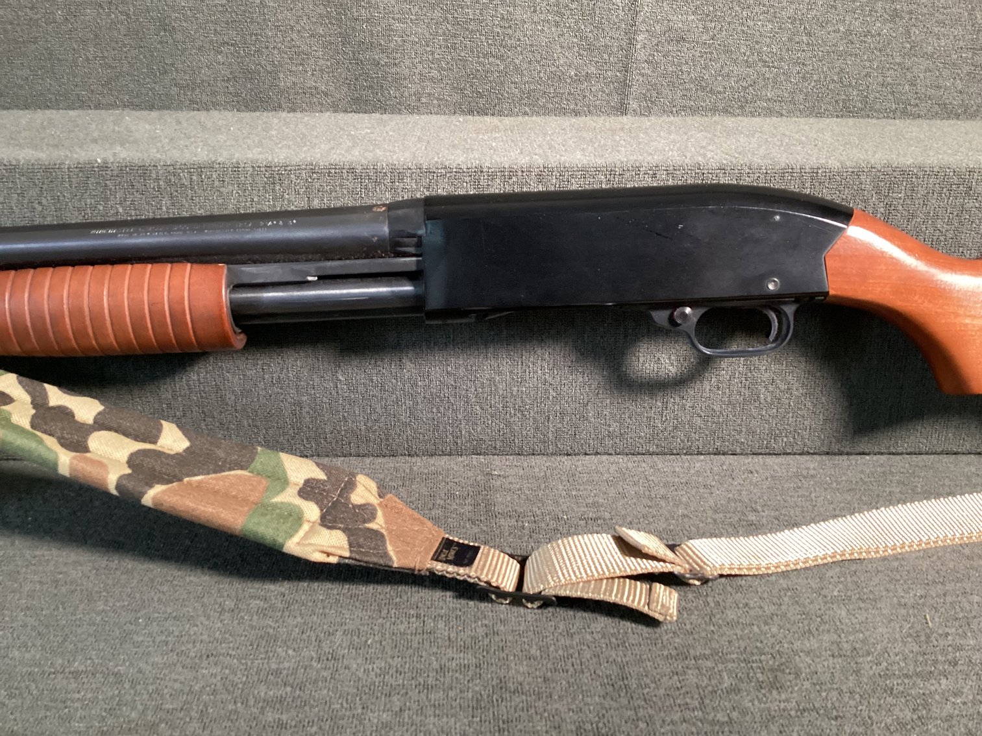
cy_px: 368
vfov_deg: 45.4
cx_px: 491
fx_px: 879
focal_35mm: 31
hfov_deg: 58.3
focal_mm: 3.3
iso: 320
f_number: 2.4
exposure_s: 1/40
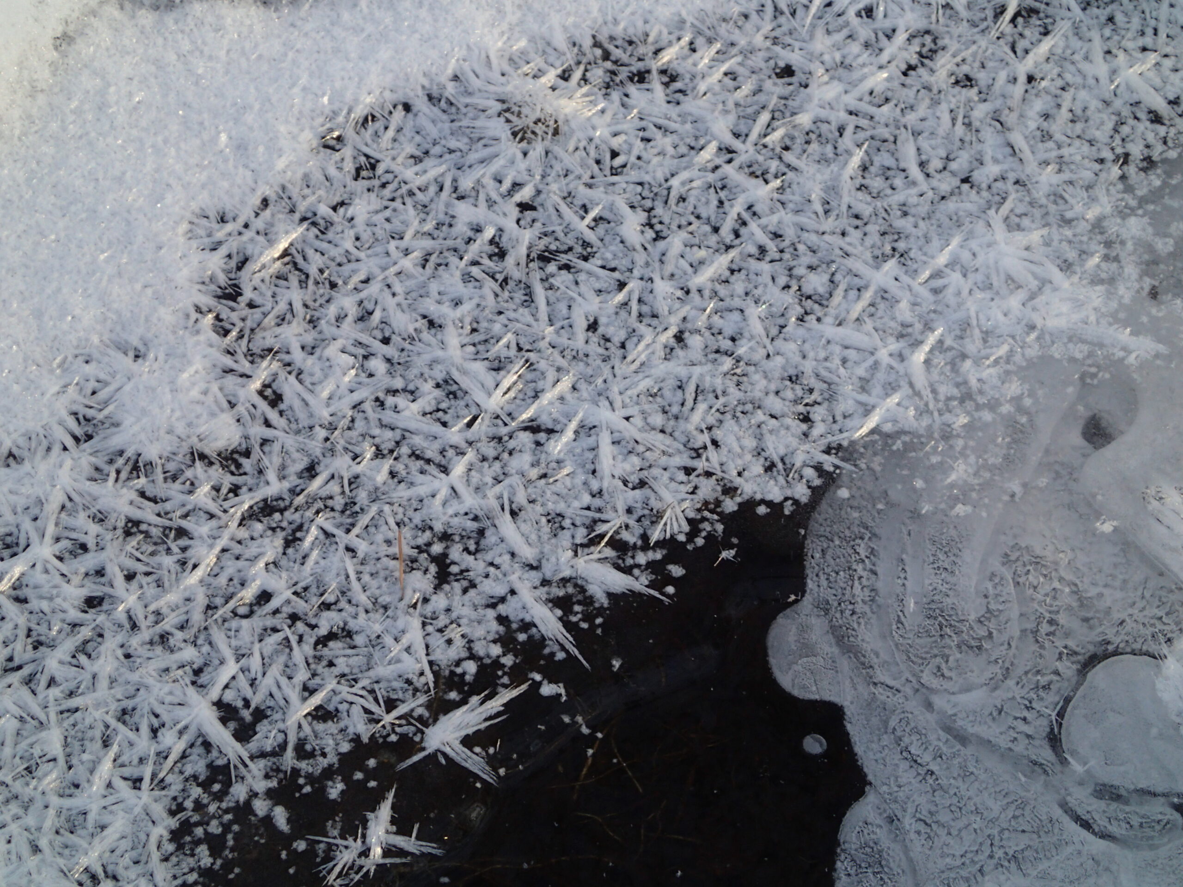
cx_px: 592
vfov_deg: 14.8
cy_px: 444
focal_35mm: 100
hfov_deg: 19.6
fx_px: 3417
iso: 200
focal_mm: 18
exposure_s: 1/160
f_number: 4.9
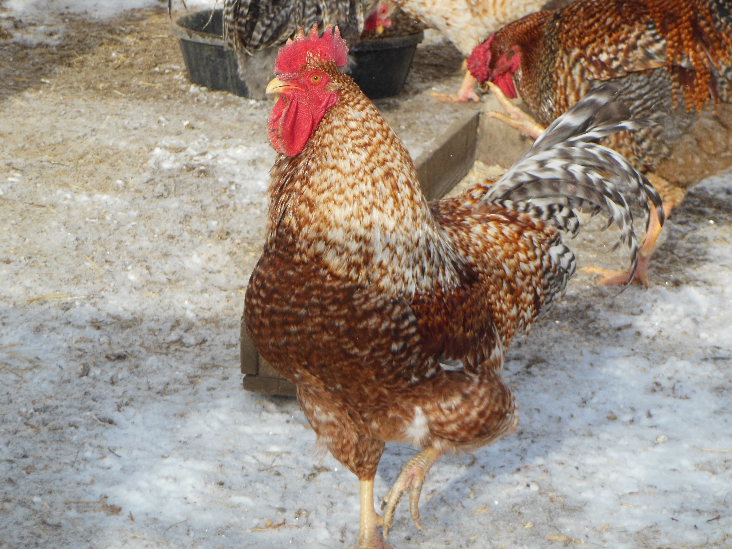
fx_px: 3531
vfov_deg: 8.9
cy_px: 274
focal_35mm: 167
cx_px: 366
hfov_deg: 11.8
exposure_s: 1/500
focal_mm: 29.8
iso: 125
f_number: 5.4
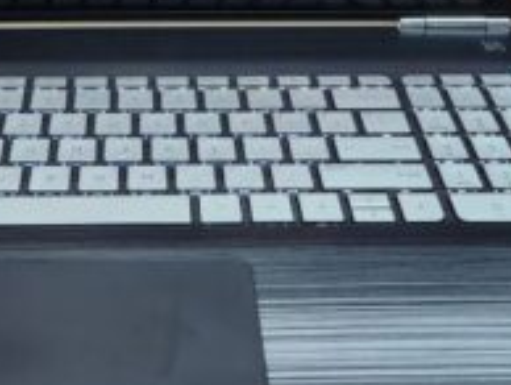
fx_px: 1049
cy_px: -37
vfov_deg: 19.9
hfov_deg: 27.2
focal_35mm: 71
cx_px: 158
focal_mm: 5.4
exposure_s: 1/100
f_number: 1.8
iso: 125
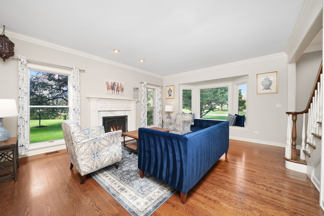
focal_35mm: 13
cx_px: 151
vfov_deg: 85.4
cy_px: 108
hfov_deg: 108.2
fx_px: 117
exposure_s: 1/4
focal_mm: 12
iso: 1600
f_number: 11
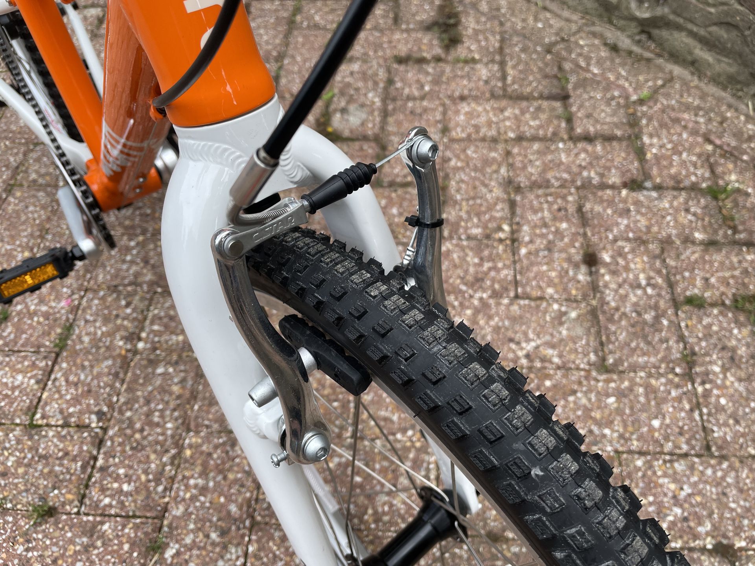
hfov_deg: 67.3
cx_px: 378
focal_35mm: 26
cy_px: 283
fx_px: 567
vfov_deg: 53.1
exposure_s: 1/1043
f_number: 1.6
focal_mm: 4.2
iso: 32
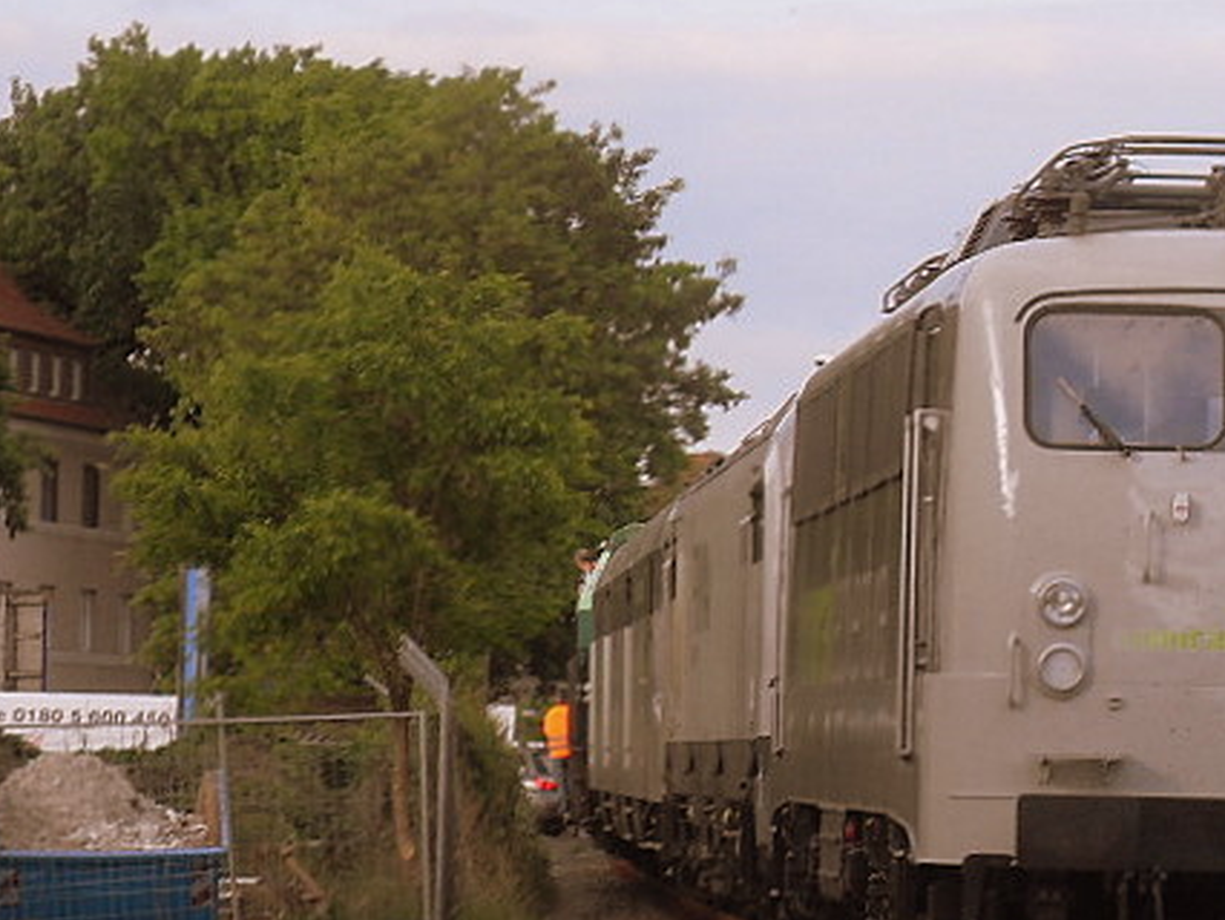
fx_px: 8675
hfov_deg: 8.1
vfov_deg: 6.1
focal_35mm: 245
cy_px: 584
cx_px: 937
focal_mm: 18.1
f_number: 5.2
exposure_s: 1/125
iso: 100
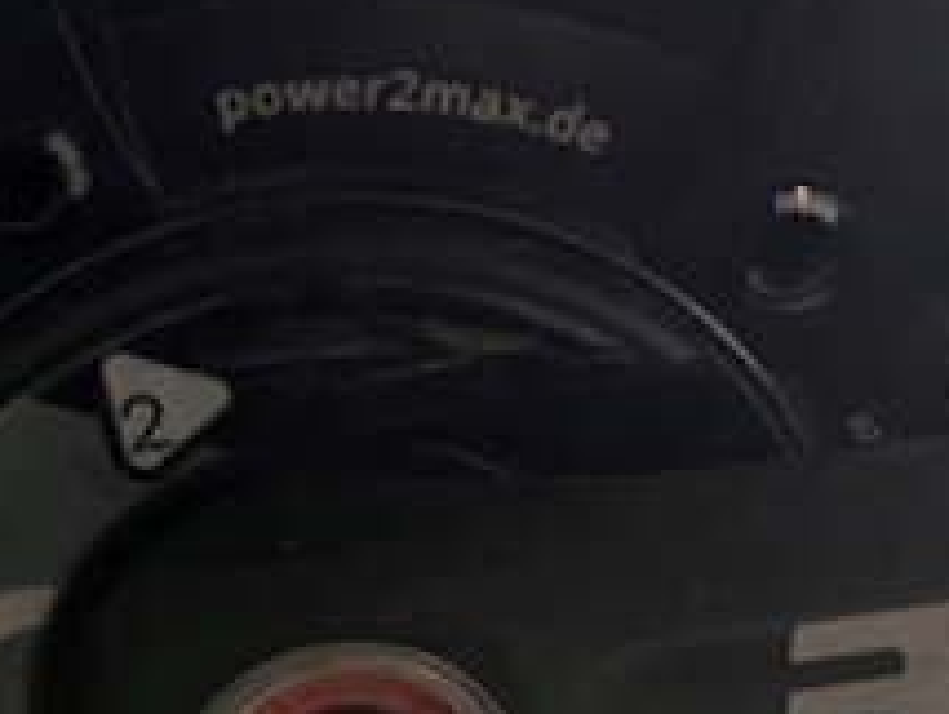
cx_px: 200
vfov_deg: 15.2
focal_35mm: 97
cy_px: 594
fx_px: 2662
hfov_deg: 20.0
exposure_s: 1/30
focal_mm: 5.7
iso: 500
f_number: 1.5
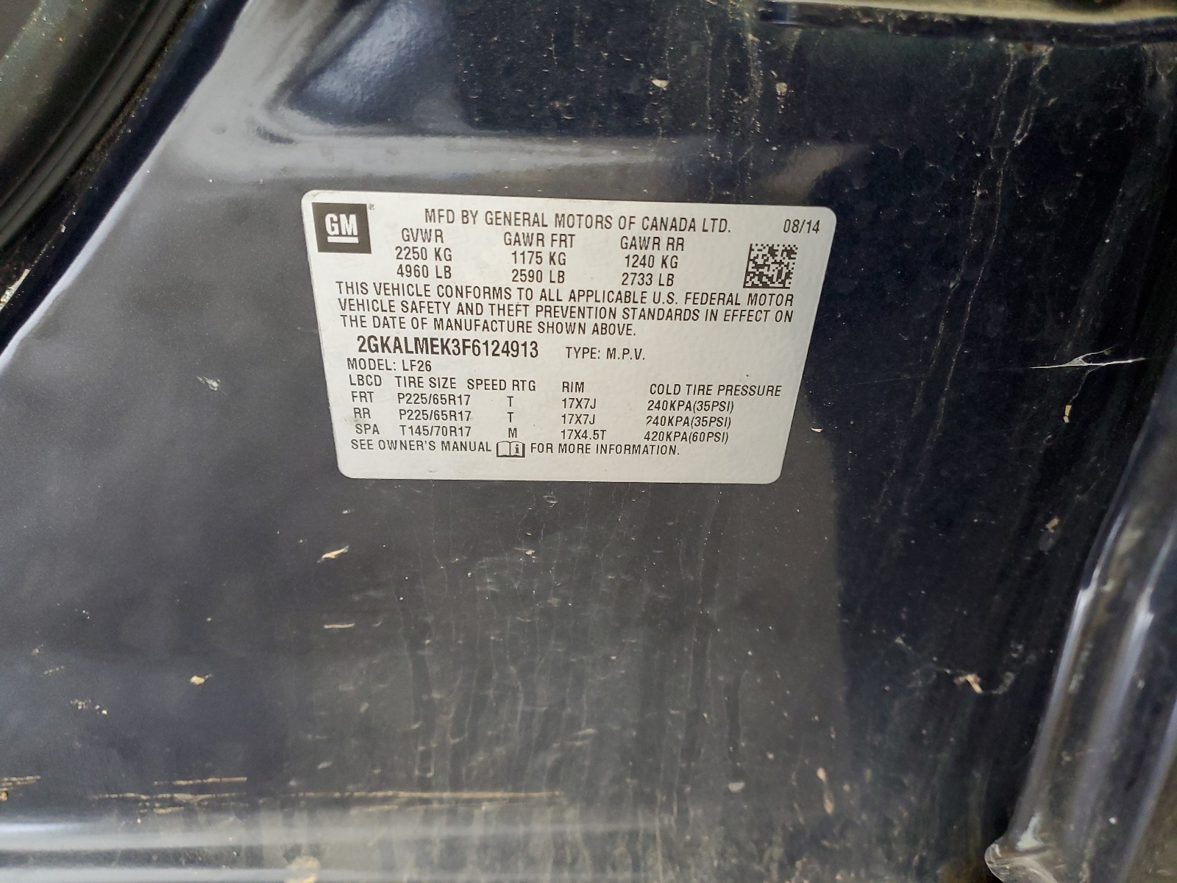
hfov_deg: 67.3
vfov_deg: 53.1
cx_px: 588
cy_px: 442
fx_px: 884
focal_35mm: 26
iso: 201
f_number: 1.5
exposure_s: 1/60.2
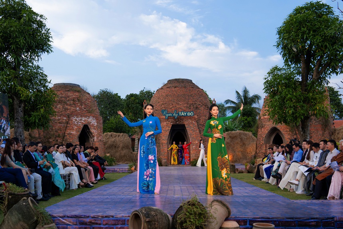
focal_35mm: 26
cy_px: 114
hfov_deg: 69.4
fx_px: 248
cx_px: 172
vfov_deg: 49.5
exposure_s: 1/400
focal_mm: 26
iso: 400
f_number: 4.5
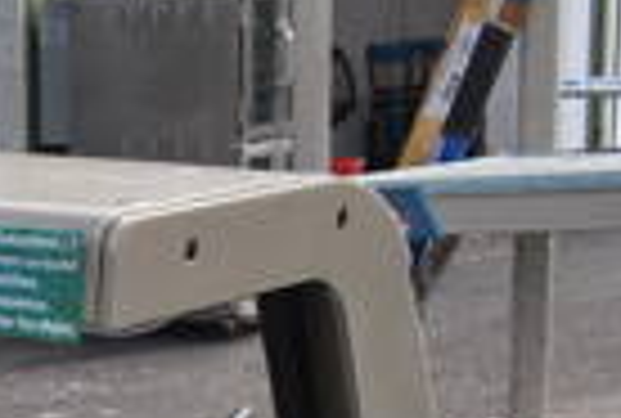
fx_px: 2059
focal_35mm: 119
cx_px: -558
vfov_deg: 10.7
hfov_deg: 14.6
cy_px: 823
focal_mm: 18
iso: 200
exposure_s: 1/320
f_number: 7.1
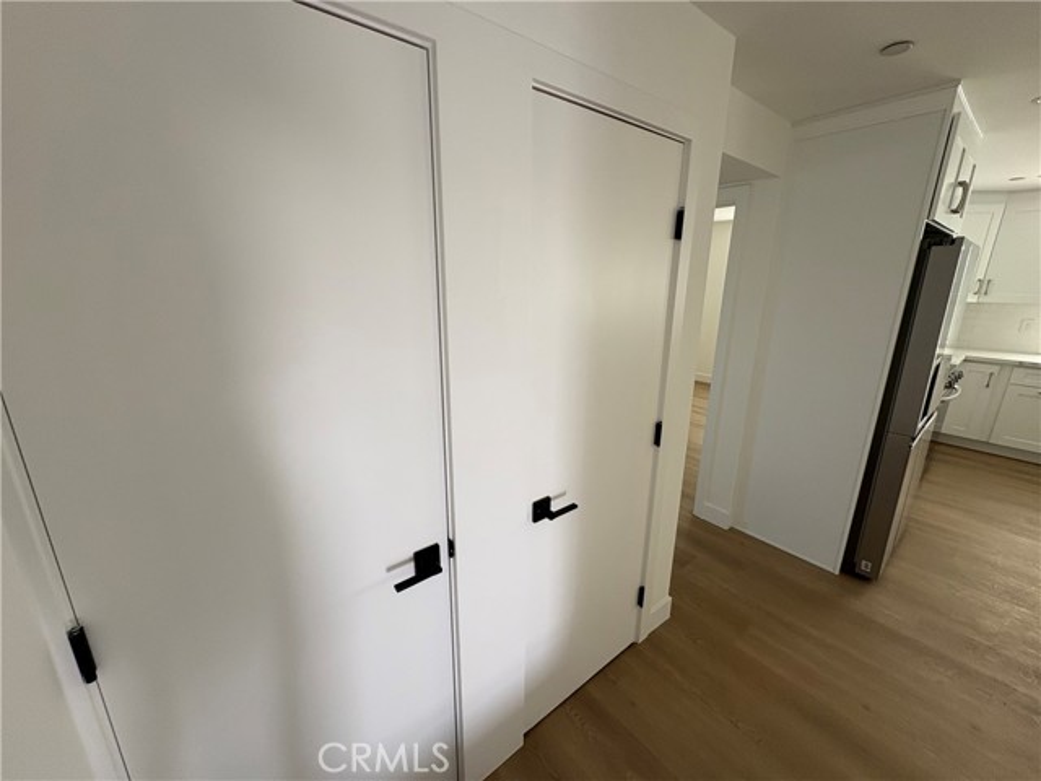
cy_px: 390
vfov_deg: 85.7
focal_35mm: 14
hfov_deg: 102.1
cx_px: 520
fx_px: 421
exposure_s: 1/99
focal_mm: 2.22
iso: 80
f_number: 2.2
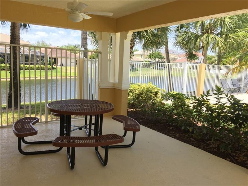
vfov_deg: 48.2
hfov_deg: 61.7
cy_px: 93
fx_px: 208
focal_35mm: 29
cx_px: 124
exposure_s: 1/608
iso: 32
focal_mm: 4.15
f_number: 2.2
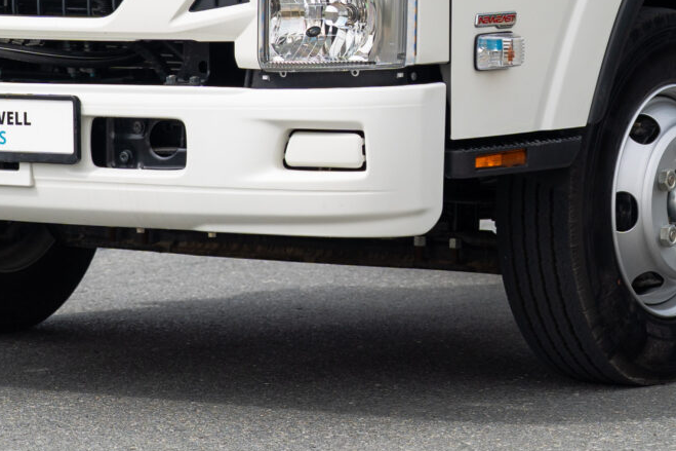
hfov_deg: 7.6
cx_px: 513
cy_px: -139
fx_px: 5106
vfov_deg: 5.0
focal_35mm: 272
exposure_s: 1/640
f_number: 2.8
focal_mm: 70
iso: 200
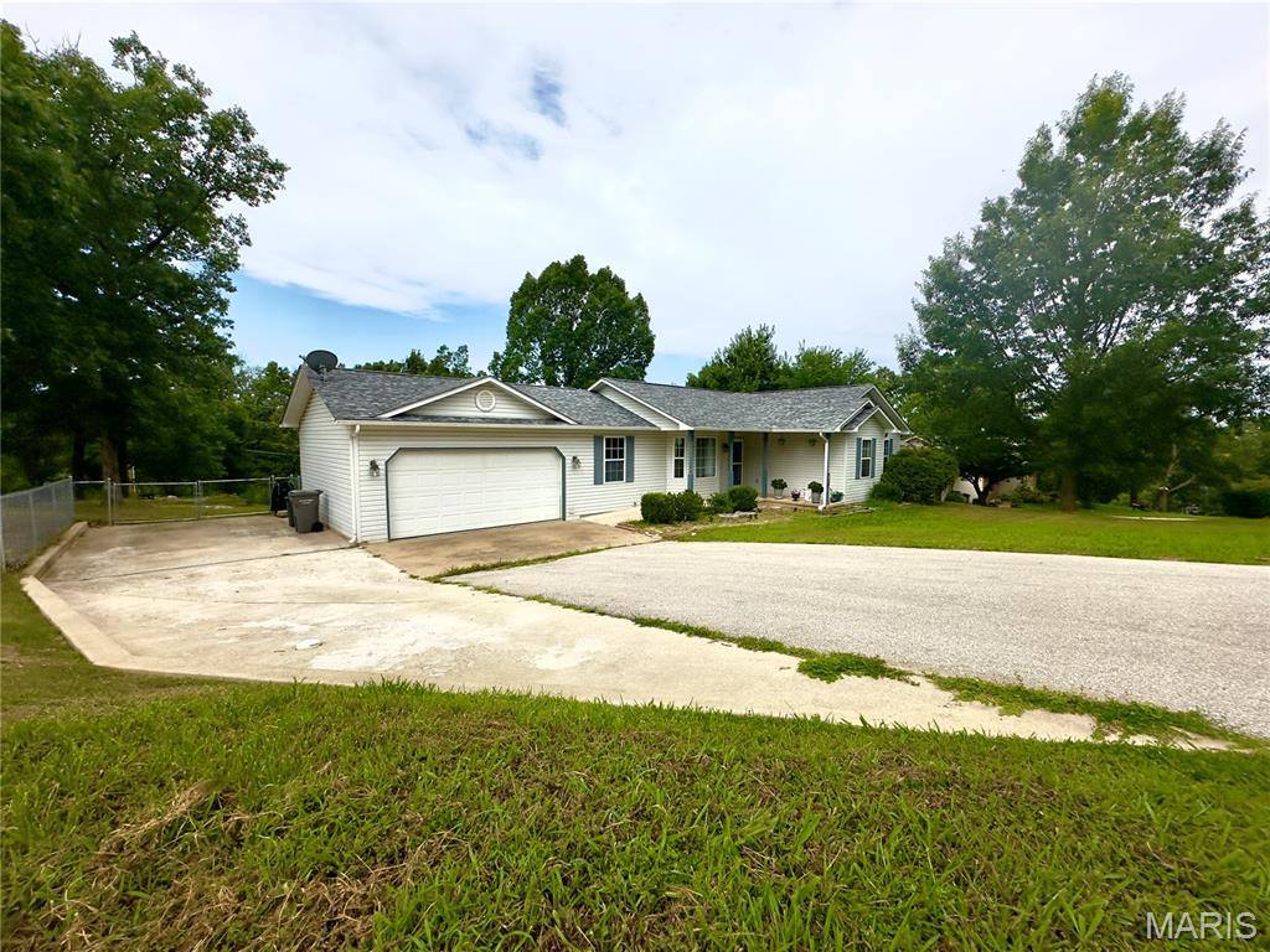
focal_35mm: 14
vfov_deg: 85.7
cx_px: 635
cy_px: 476
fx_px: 514
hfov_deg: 102.1
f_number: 2.2
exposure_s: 1/5291
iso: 50
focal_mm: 2.22
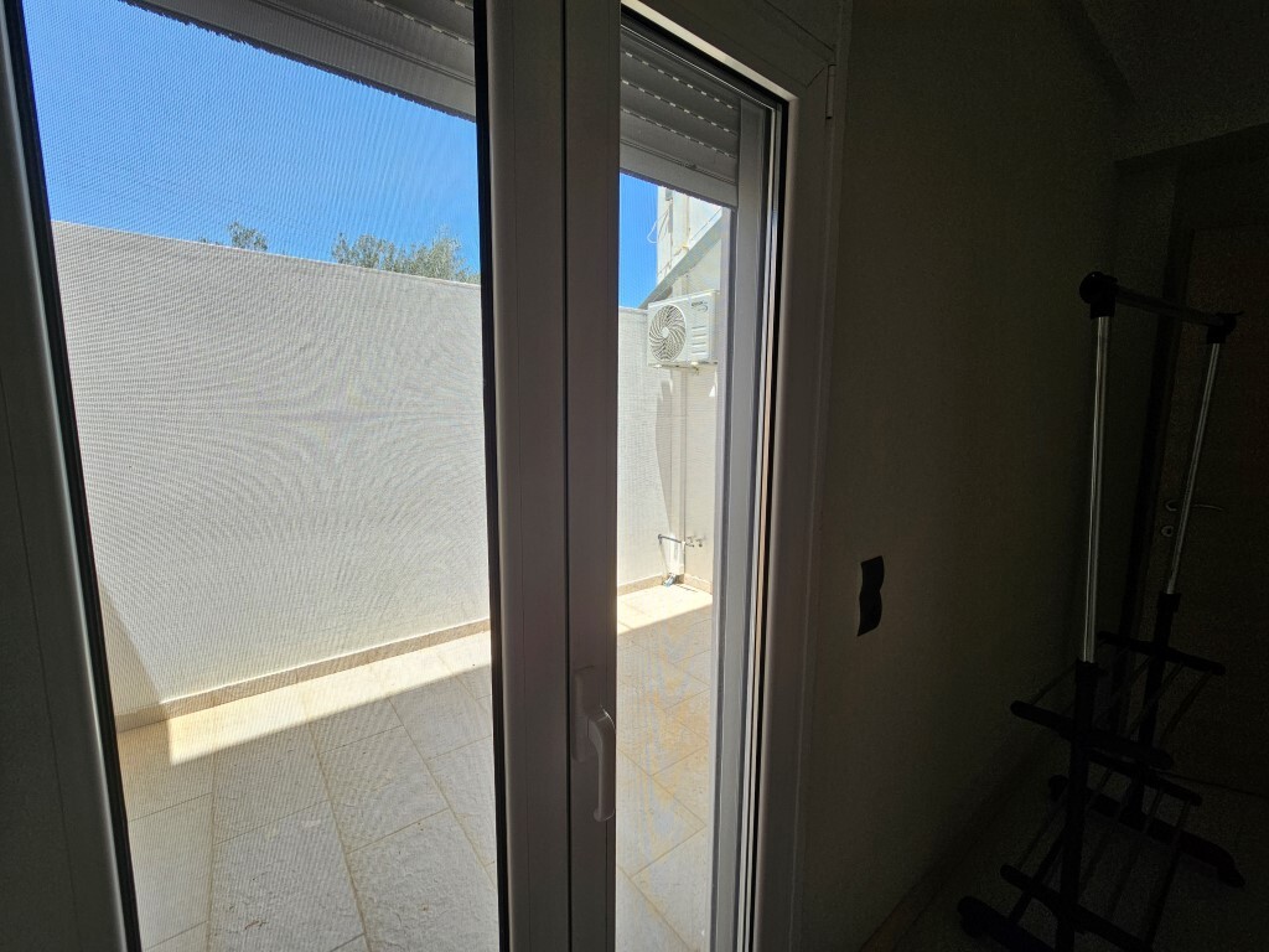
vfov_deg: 89.9
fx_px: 477
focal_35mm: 13
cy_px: 476
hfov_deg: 106.2
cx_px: 634
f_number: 2.2
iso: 50
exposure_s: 1/359
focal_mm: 2.2
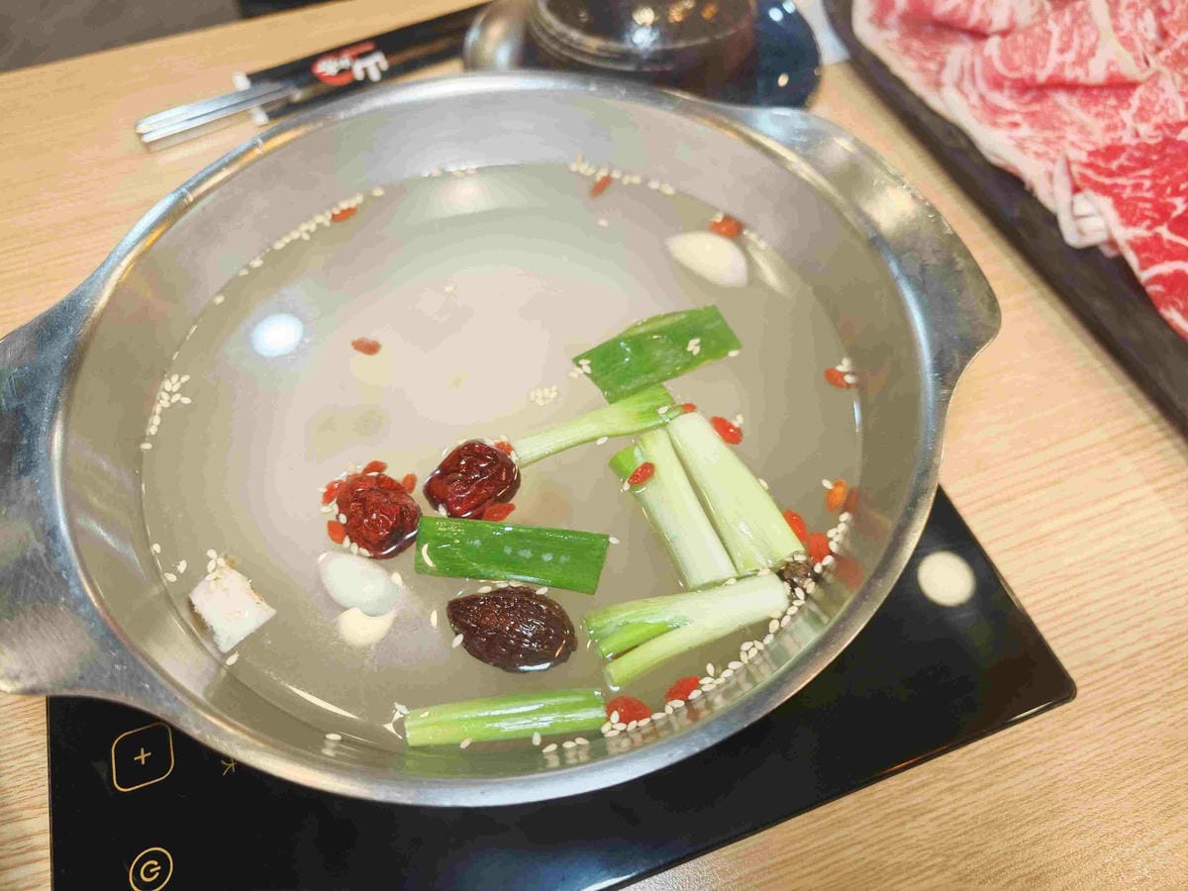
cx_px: 594
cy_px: 446
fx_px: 789
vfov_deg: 58.9
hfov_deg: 73.9
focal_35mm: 23
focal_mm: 8.72
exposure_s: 1/121
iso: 500
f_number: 2
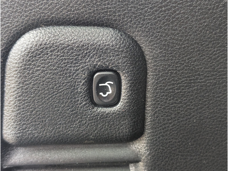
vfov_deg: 29.7
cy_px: 86
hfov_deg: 38.9
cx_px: 114
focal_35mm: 49
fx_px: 323
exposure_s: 1/219
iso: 351
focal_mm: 6.9
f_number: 1.68
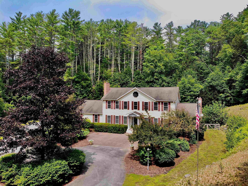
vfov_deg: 56.8
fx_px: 172
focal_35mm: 24
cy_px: 93
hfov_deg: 71.6
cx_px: 124
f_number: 2.8
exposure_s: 1/599
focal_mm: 4.5
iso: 100
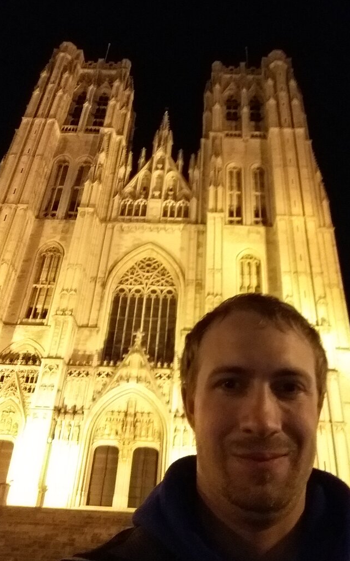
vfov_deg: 62.9
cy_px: 293
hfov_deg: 41.8
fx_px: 458
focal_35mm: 30
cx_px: 193
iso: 350
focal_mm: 1.95
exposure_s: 1/14
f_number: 1.9
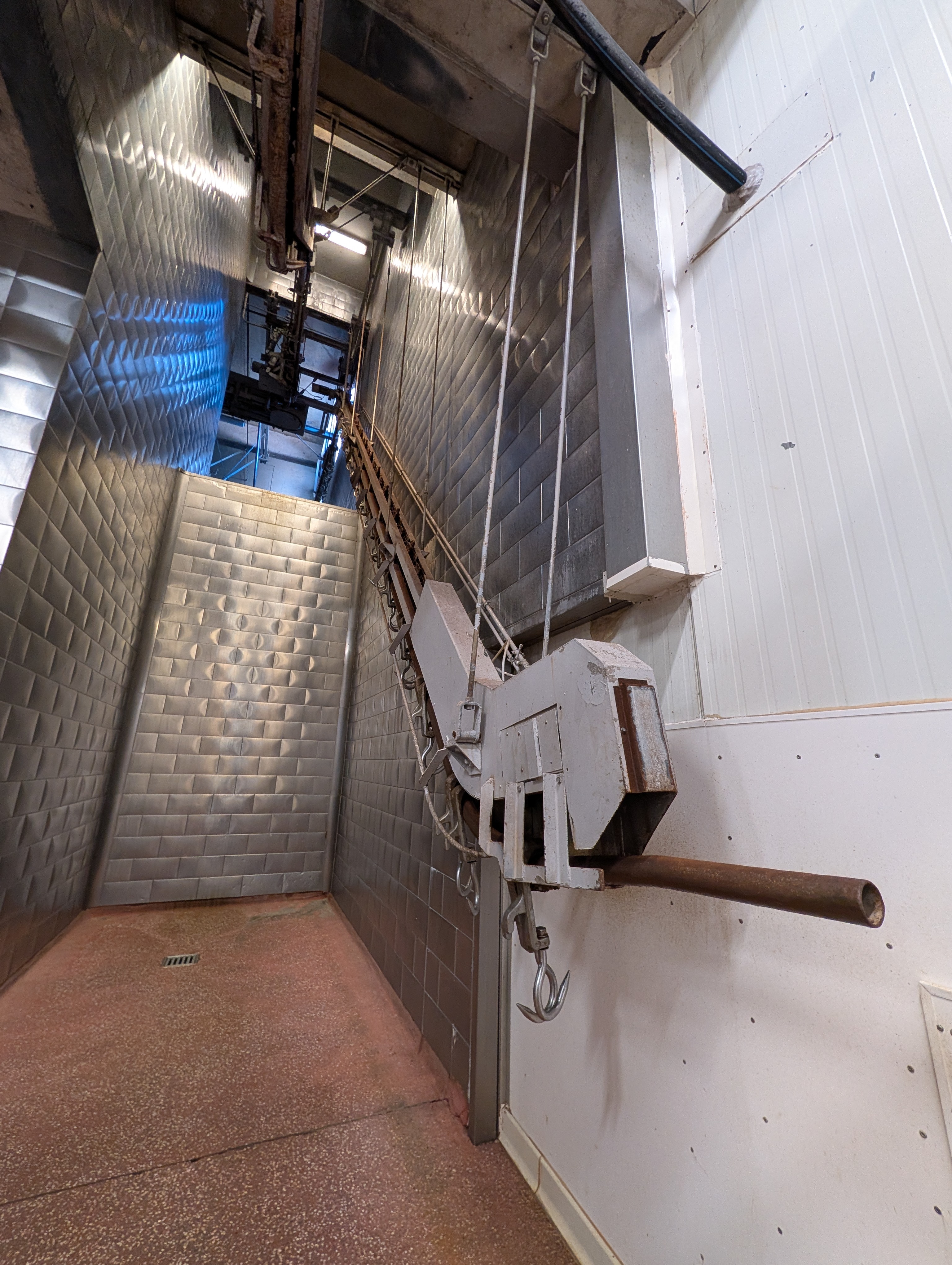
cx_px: 476
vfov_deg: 110.5
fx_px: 439
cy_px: 632
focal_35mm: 12
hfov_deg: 94.6
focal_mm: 2.02
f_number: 1.7
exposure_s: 1/33.3
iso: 275
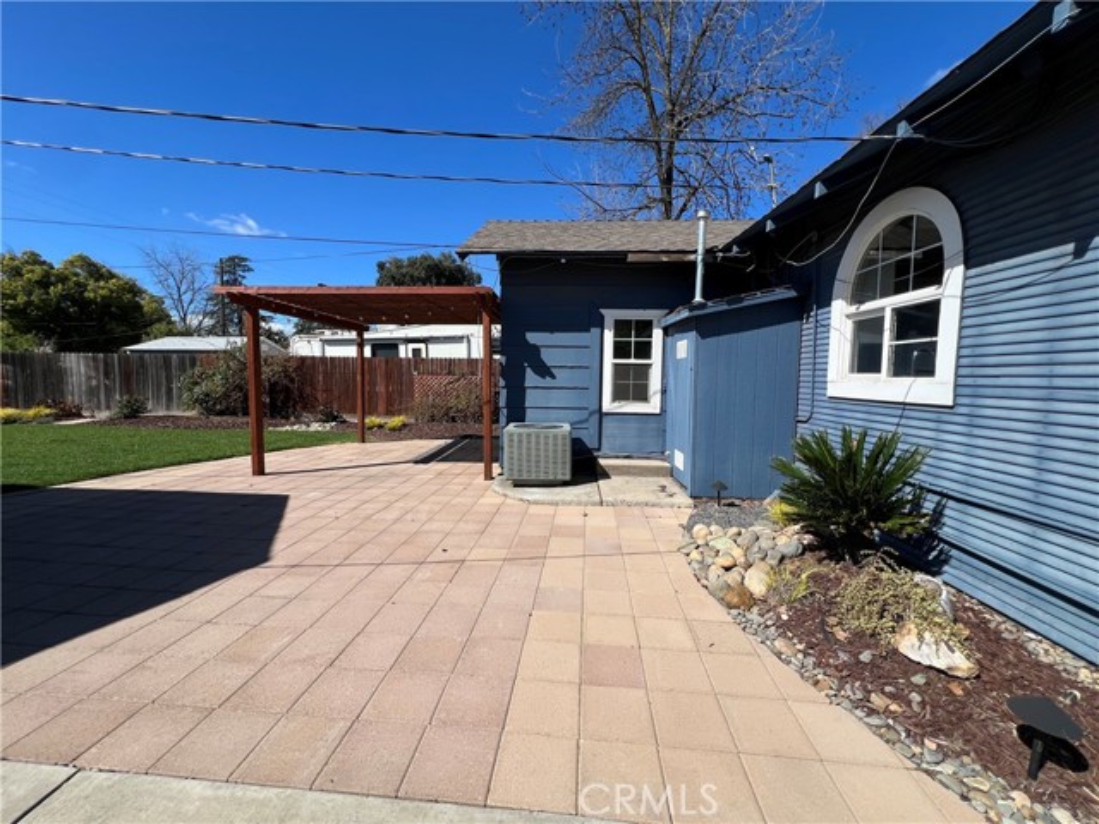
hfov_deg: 106.2
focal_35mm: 13
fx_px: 413
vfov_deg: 89.9
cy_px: 412
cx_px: 550
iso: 32
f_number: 1.8
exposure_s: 1/1783
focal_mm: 1.57
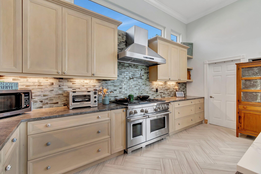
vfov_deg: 77.3
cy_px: 87
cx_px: 130
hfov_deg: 100.4
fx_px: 109
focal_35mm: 15
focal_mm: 10
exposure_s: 1/80
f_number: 8
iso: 1000
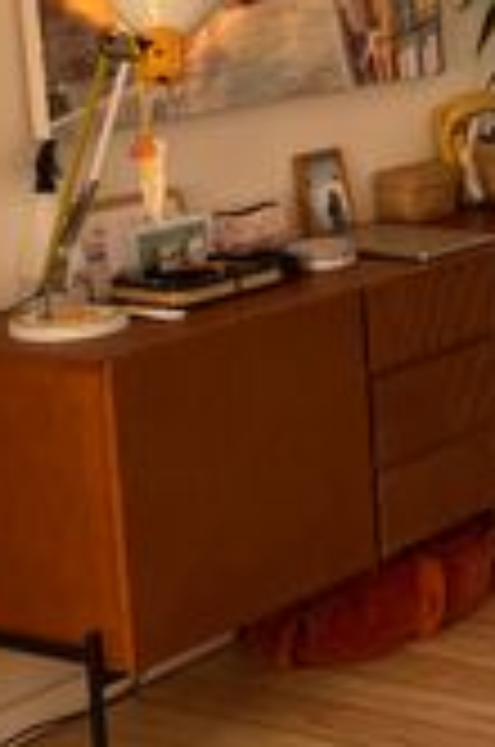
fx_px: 2030
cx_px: 1071
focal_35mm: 98
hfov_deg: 12.0
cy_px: 184
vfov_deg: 20.7
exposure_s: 1/121
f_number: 1.6
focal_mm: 5.1
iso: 64
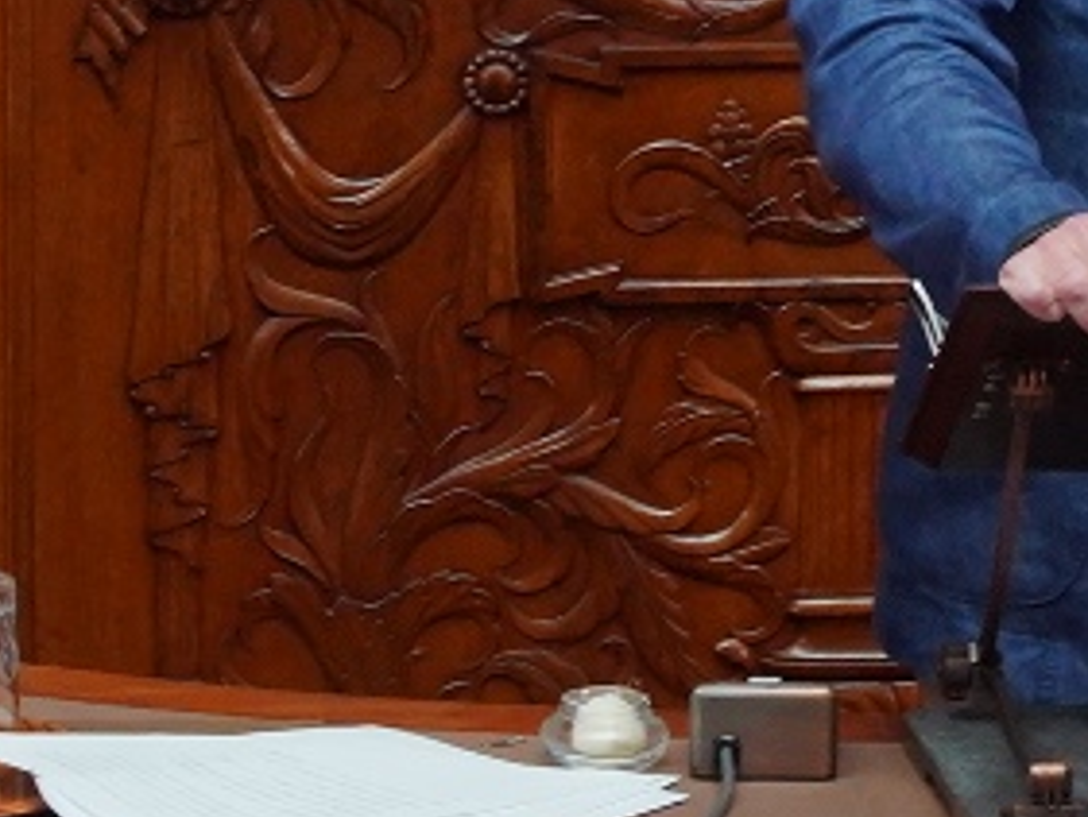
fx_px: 33048
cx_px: 1305
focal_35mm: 1051
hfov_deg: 1.9
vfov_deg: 1.4
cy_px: -172
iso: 2500
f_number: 5.6
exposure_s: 1/160
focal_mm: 200
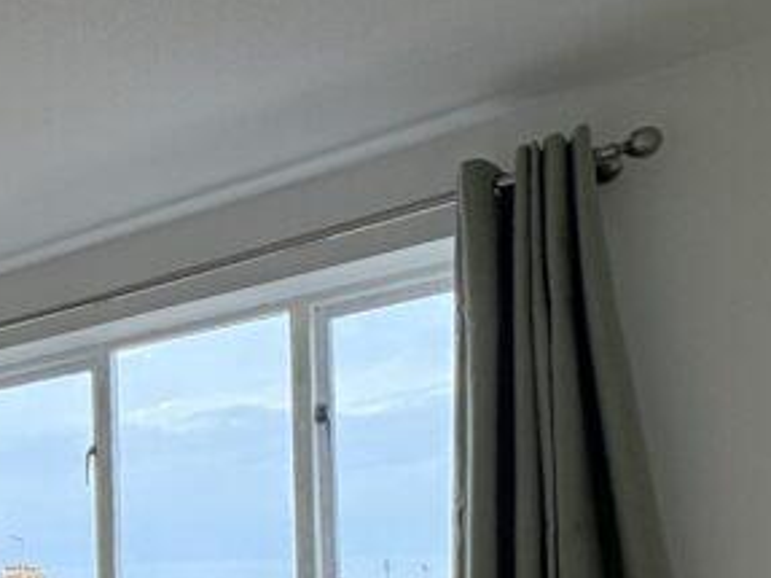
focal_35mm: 50
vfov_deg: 26.9
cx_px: -215
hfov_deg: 30.6
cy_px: 624
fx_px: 1113
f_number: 2.2
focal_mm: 2.22
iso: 64
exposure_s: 1/198
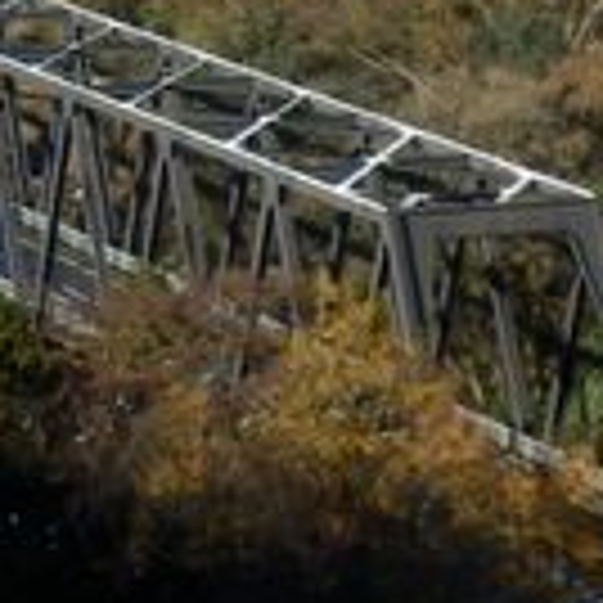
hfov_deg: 5.8
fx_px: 5932
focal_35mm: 301
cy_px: -513
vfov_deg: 5.7
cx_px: -9
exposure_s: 1/400
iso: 80
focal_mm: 10
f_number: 4.5
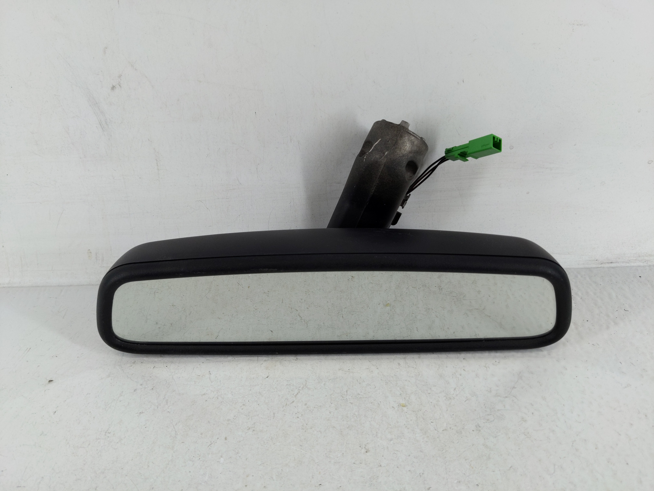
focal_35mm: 25
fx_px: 472
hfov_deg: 69.4
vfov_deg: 54.9
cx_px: 327
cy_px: 246
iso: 57
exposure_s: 1/110
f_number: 1.73
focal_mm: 4.38
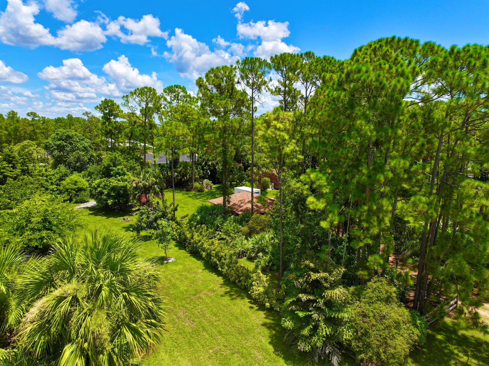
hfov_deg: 71.6
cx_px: 244
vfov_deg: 56.8
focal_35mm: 24
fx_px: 339
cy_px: 183
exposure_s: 1/1600
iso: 100
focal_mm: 12.29
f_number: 2.8
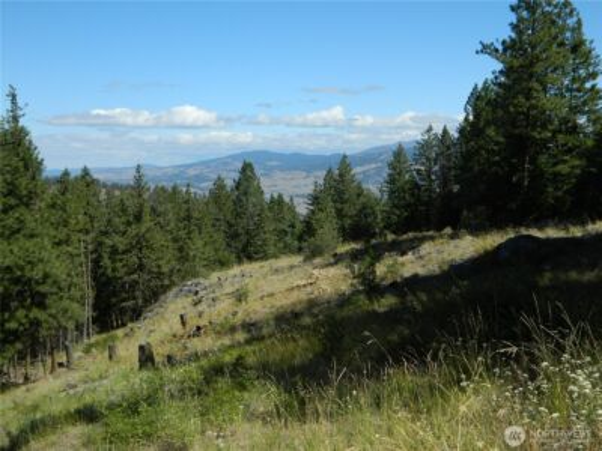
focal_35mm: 41
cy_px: 226
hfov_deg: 45.8
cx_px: 301
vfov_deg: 35.1
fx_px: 713
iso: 80
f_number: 3.5
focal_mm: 7.3
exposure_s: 1/1000
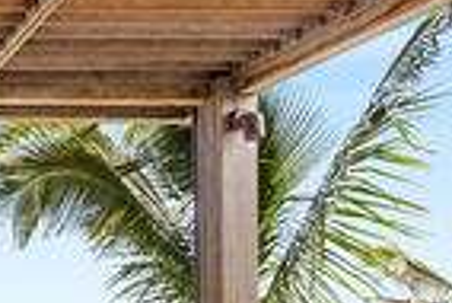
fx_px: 616
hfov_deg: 28.4
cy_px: 327
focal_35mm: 49
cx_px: -207
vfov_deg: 25.7
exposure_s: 1/20
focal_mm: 14
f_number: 11
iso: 64
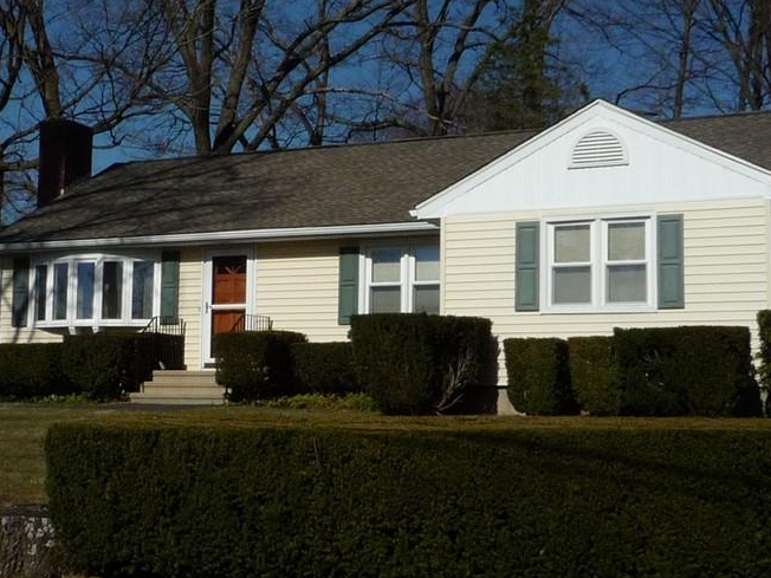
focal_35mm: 66
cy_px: 287
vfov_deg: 22.3
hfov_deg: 29.1
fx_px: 1470
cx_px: 220
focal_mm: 4.4
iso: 100
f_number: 7.1
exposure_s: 1/800
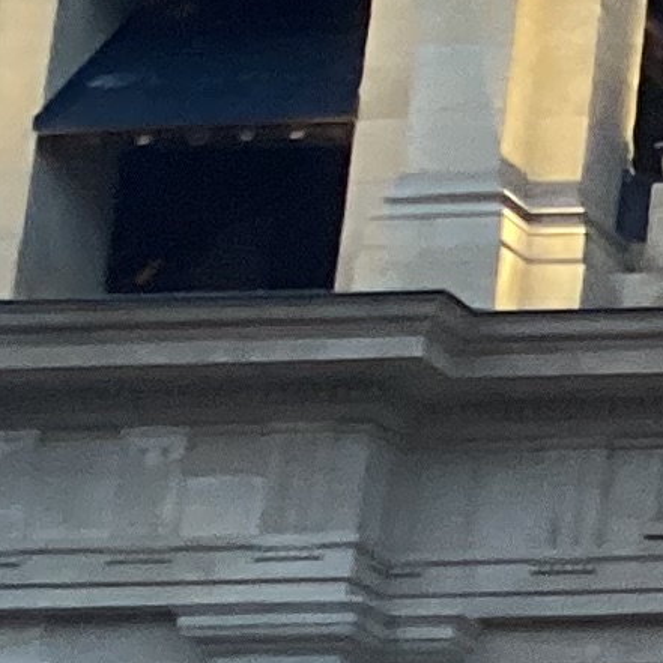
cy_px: 425
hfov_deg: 7.5
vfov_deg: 8.6
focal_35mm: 203
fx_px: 4399
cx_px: 2067
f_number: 2.4
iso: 200
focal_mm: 3.3
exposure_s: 1/50
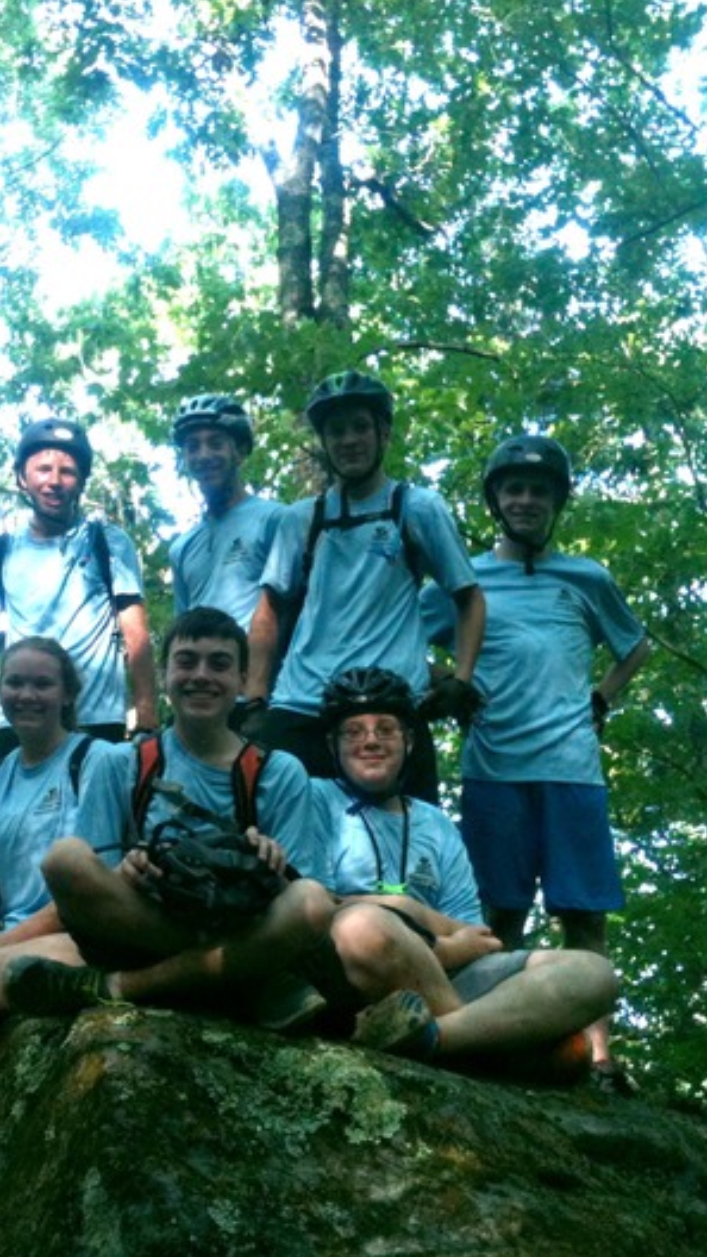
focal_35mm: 52
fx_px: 1733
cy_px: 638
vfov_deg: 39.9
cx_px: 133
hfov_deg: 22.7
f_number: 2.8
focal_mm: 3.85
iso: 80
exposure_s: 1/60
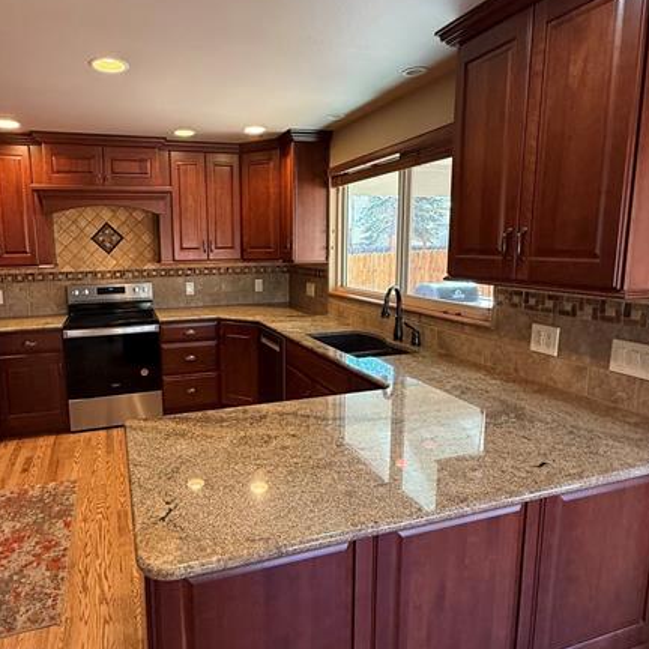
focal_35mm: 22
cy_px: 315
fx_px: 467
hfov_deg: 68.7
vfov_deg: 69.6
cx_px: 250
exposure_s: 1/60
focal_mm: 2.22
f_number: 2.2
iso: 320
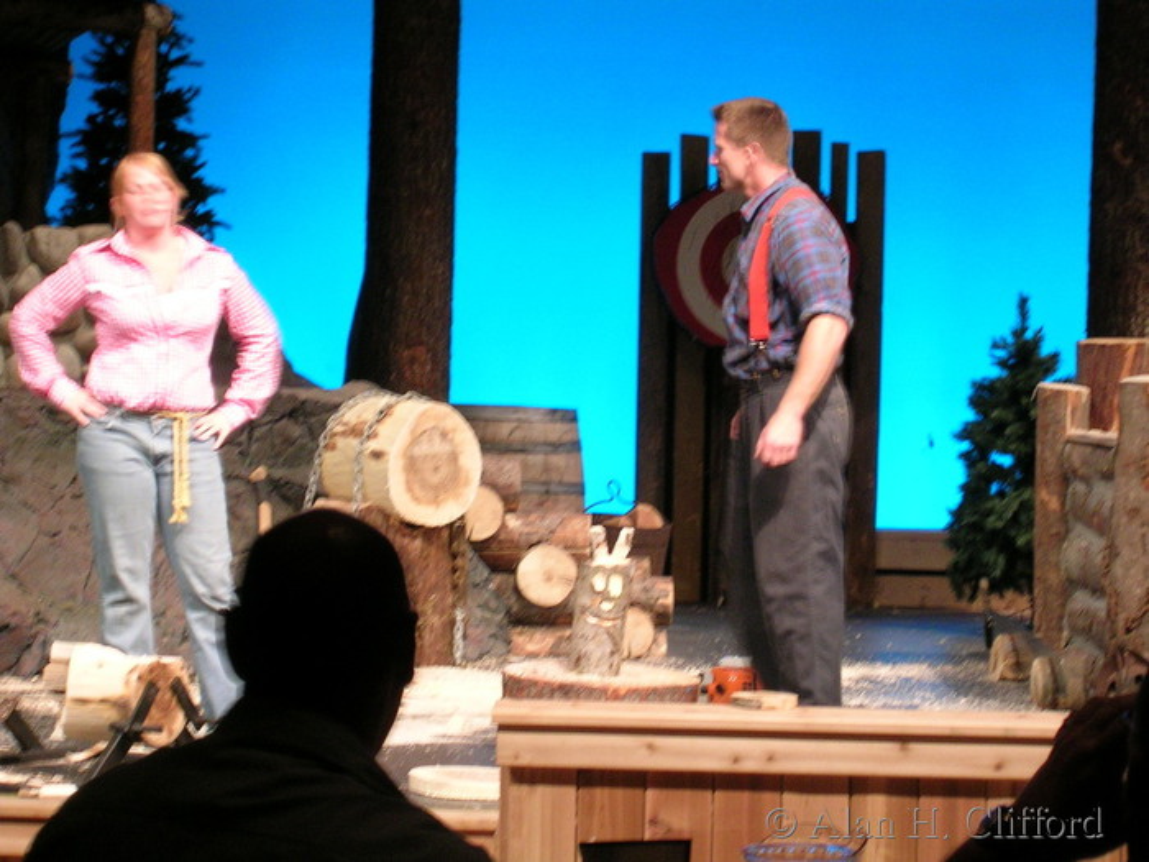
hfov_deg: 18.7
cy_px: 431
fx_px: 3485
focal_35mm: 105
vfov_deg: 14.1
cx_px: 574
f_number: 4.9
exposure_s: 1/4
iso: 126
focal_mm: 16.2
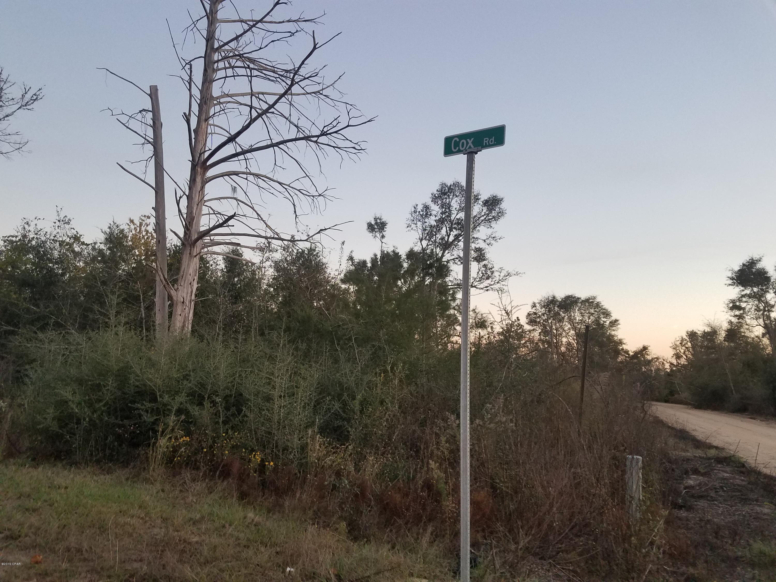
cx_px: 388
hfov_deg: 67.3
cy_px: 291
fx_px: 583
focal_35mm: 26
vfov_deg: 53.1
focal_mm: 4.2
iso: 80
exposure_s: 1/120
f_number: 1.7
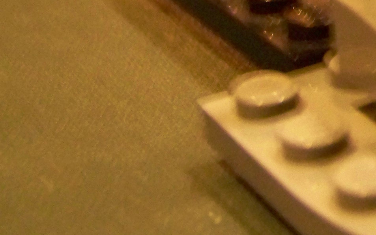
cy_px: -127
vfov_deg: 10.3
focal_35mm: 123
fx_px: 1261
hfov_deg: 15.8
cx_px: 537
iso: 400
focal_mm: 5.85
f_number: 2.8
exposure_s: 1/5
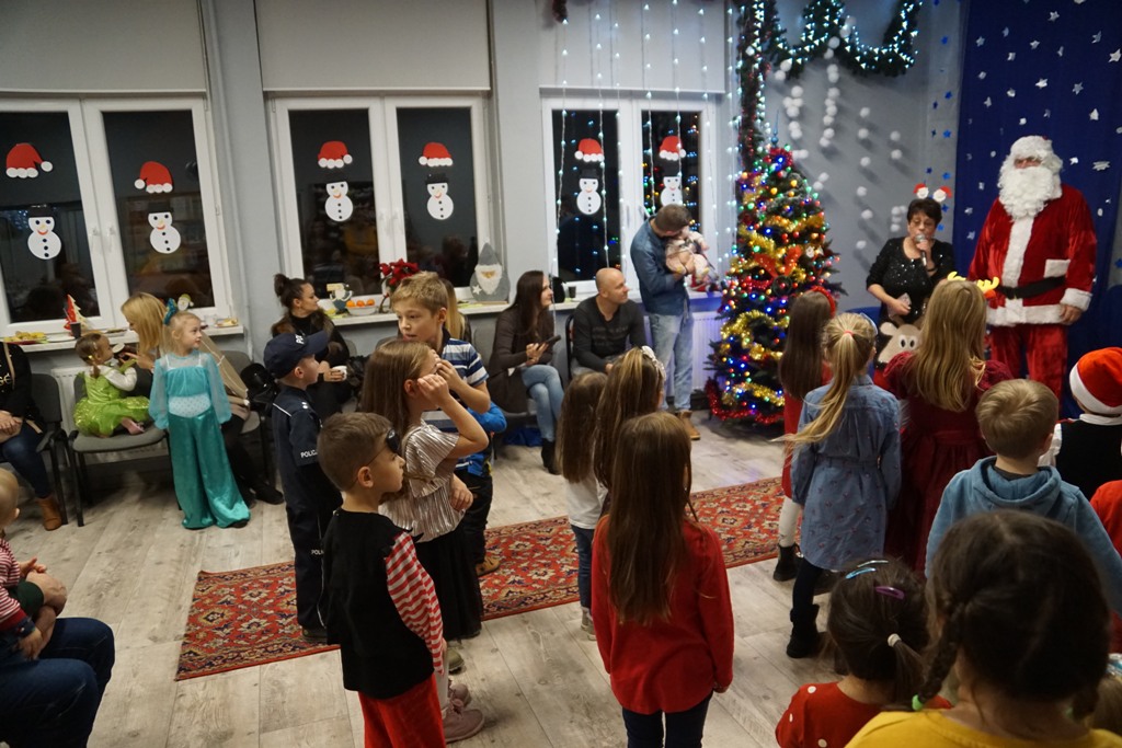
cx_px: 561
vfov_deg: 53.1
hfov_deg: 73.7
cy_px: 374
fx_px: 748
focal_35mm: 24
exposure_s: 1/160
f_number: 2.8
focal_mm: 16
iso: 2000
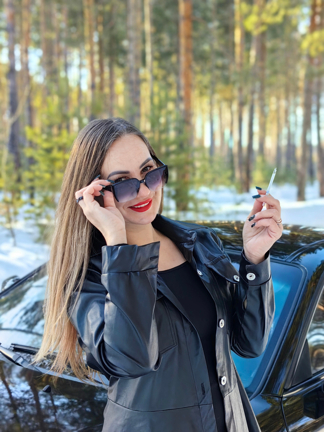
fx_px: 674
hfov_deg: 27.0
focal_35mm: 54
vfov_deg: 35.5
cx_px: 162
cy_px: 216
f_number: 1.4
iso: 80
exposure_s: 1/743
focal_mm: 6.35
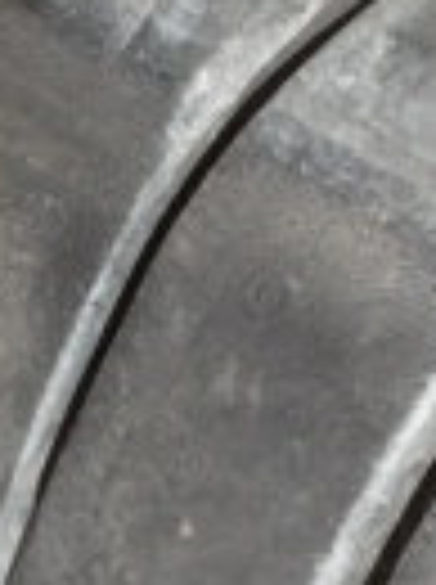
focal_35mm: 157
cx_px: -90
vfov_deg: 12.4
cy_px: 626
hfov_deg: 9.3
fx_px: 2645
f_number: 1.8
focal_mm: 4.75
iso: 330
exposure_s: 1/38.5
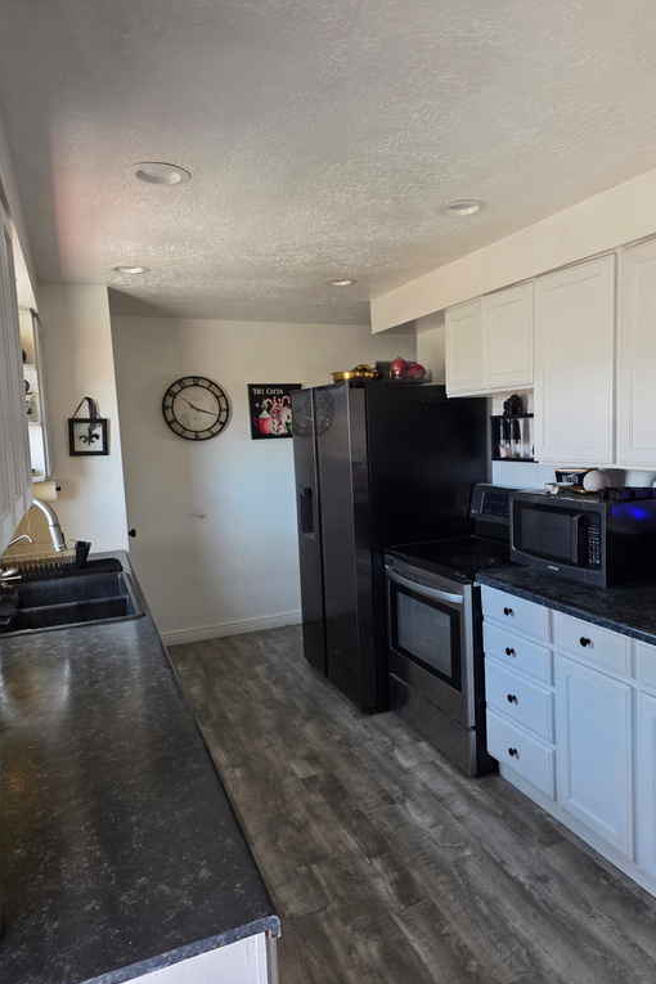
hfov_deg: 53.0
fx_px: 656
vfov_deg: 73.7
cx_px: 368
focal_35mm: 24
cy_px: 493
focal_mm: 6.25
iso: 320
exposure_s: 1/120
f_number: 1.7
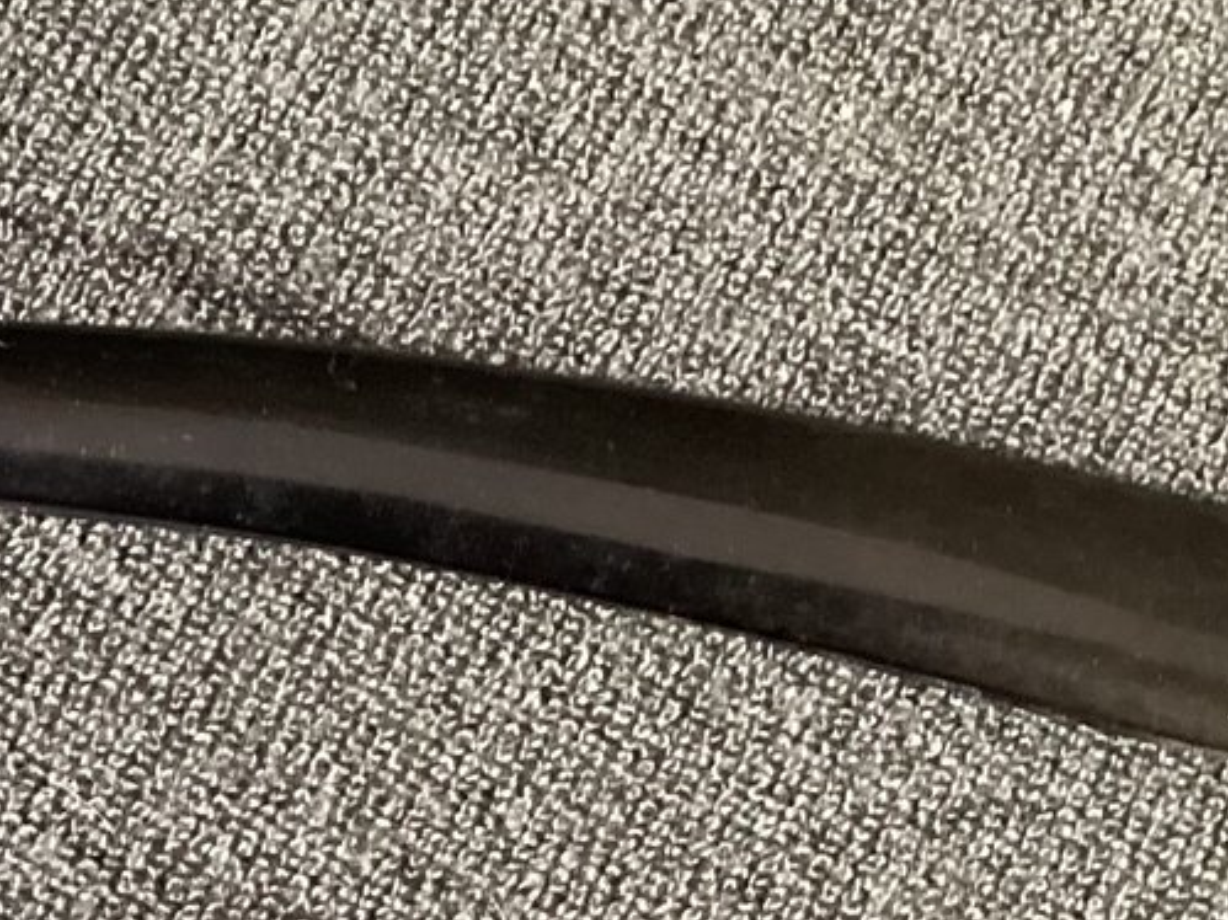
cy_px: 811
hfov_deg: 19.5
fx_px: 3334
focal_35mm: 94
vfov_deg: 15.6
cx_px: -284
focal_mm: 3.3
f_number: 2.4
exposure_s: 1/30
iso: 500
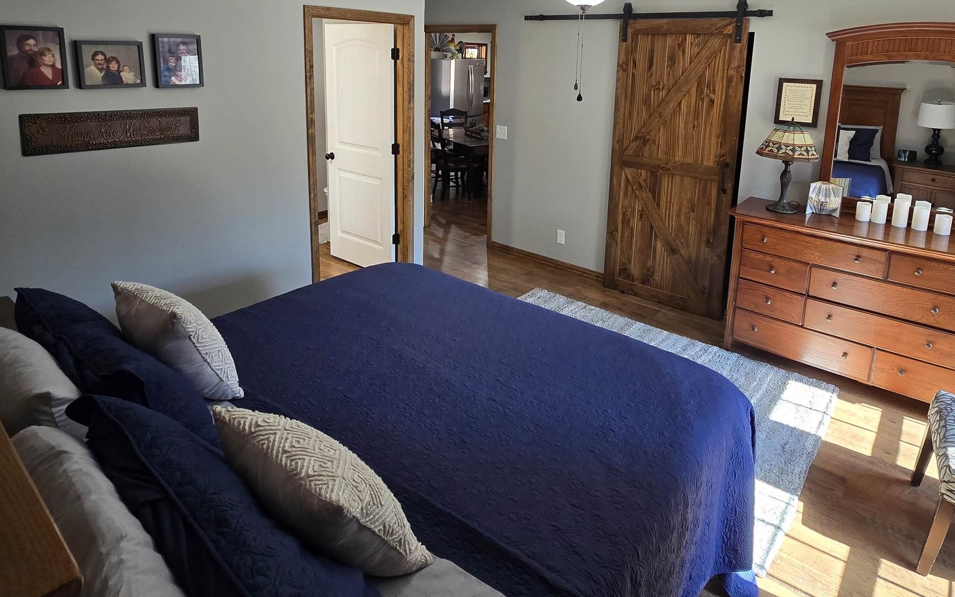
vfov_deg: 57.0
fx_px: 521
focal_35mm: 20
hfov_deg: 84.9
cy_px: 158
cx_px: 513
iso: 160
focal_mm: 2.2
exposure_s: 1/60
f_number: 2.2
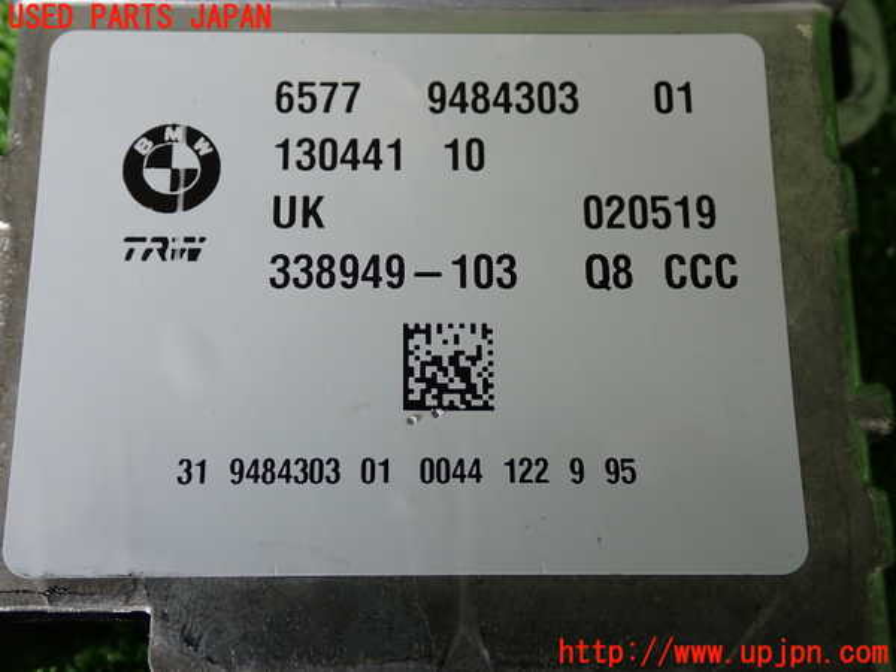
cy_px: 336
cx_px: 448
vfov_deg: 35.1
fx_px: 1061
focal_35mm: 41
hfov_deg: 45.8
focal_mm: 7.31
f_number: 2.8
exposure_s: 1/100
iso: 200
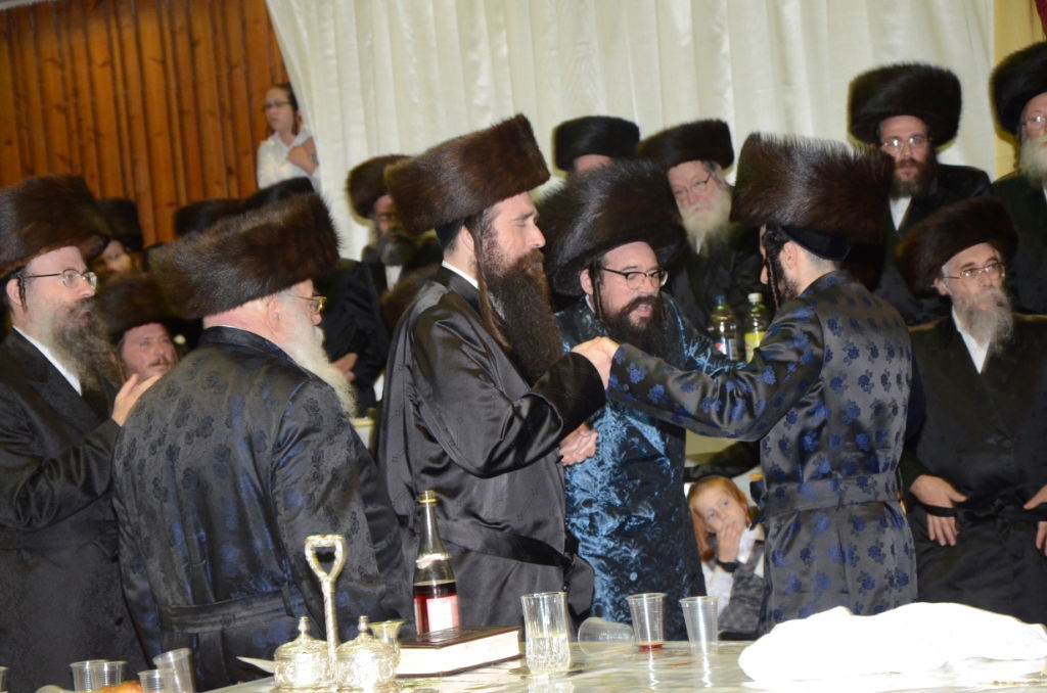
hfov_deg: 26.0
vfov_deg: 17.4
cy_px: 346
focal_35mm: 78
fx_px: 2264
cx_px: 524
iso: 2000
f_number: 5.6
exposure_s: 1/100
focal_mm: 52
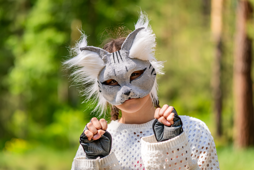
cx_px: 127
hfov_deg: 24.2
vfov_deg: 16.3
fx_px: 593
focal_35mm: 84
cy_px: 85
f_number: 1.4
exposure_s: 1/4000
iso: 100
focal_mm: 56
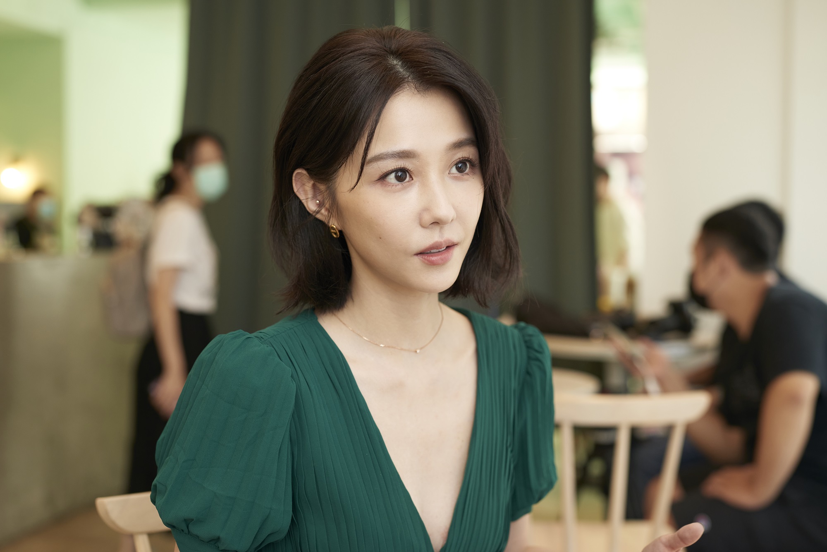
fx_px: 1149
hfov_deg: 39.6
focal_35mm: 50
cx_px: 414
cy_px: 276
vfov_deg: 27.0
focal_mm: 50
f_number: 3.2
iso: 800
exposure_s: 1/125
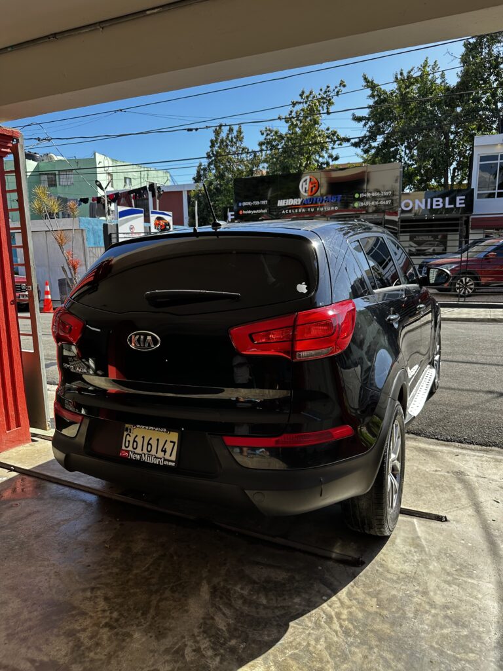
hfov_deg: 56.8
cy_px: 336
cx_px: 252
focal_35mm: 24
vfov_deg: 71.6
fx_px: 465
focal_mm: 6.86
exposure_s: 1/1339
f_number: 1.78
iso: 80
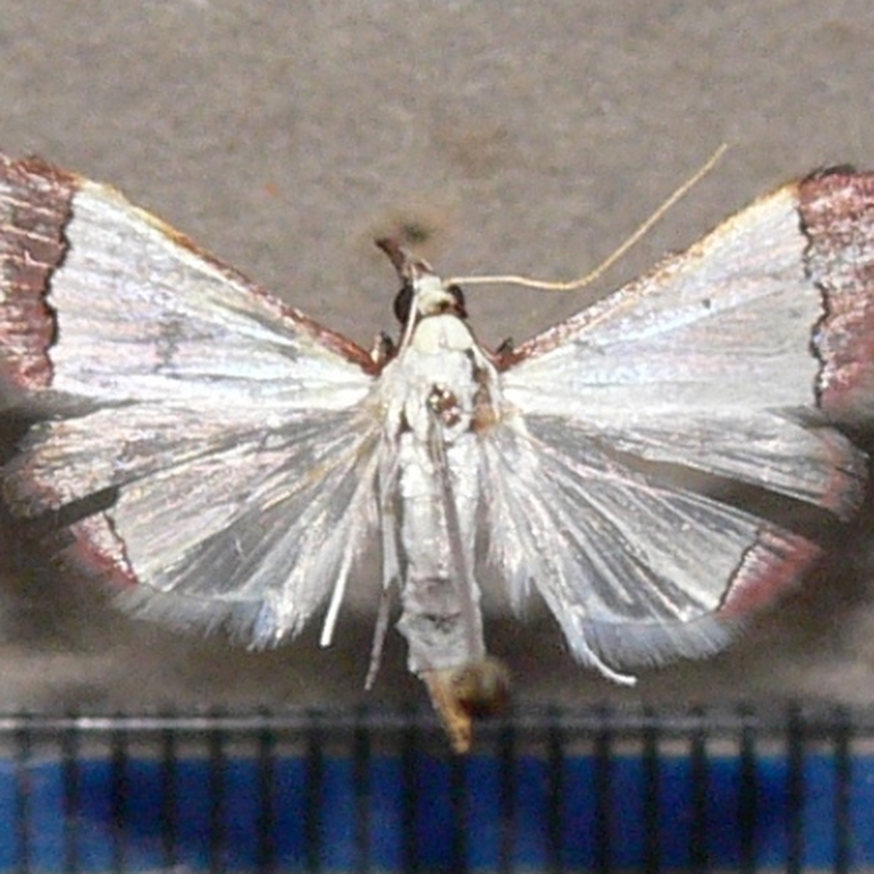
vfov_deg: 31.6
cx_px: 443
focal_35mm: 54
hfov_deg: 31.6
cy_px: 441
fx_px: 1543
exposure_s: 1/30
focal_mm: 9.5
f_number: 4
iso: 100
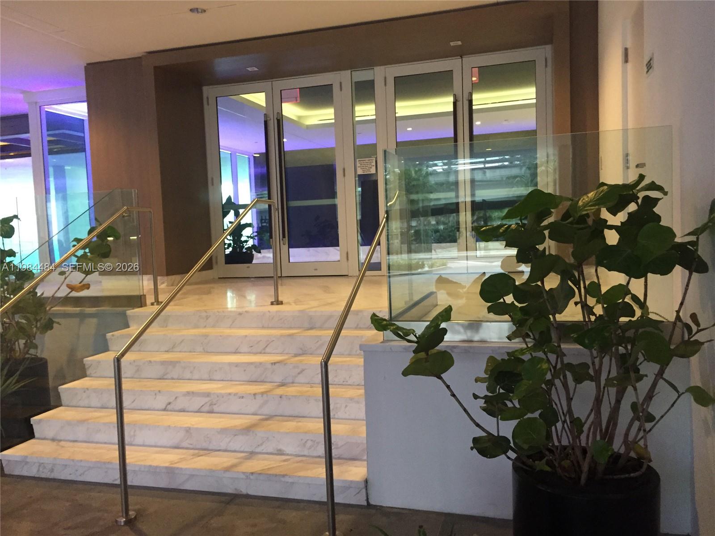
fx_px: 599
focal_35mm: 29
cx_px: 358
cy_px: 268
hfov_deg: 61.7
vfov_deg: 48.2
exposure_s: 1/20
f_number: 2.2
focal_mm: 4.15
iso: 250
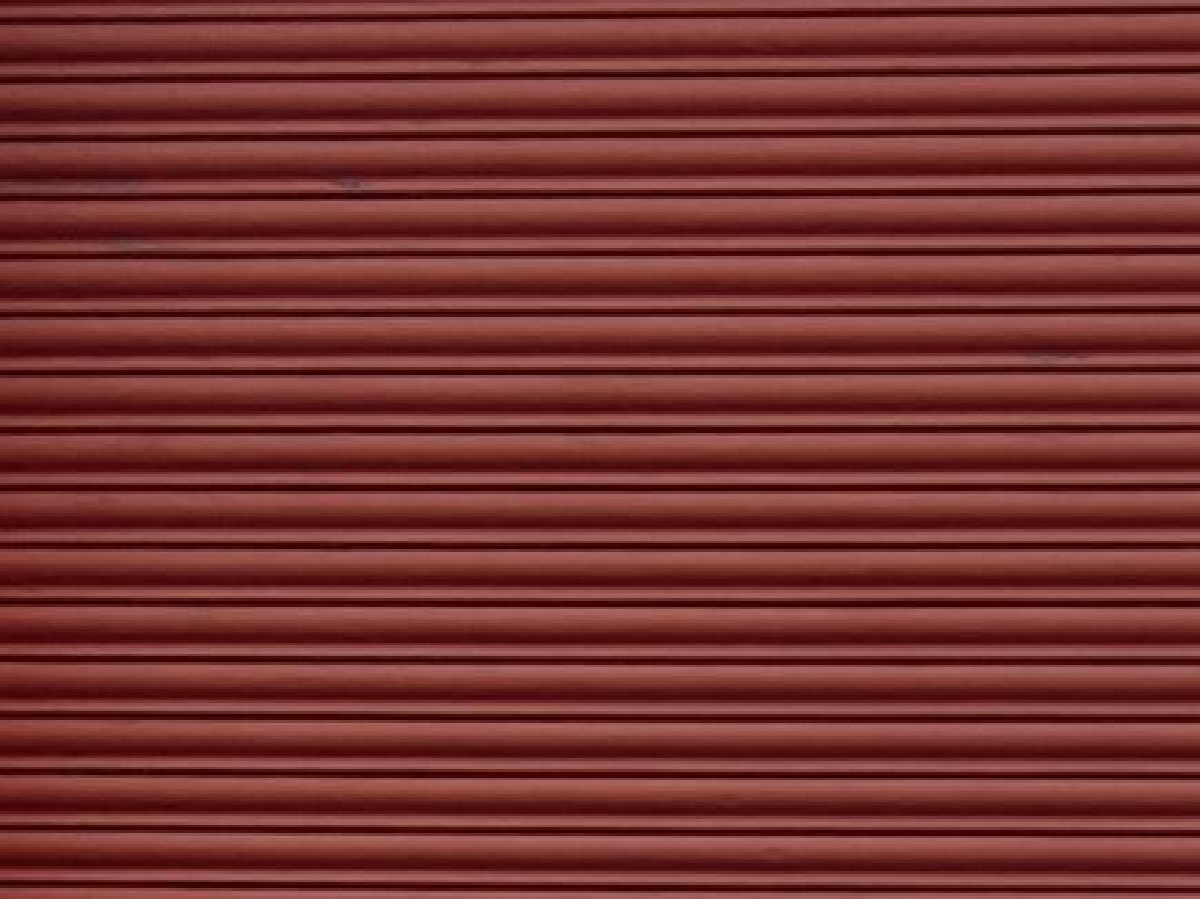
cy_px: 2540
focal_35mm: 153
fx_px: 5302
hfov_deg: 11.5
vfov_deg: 8.4
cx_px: 2461
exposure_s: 1/5076
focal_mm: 5.7
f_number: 1.5
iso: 50
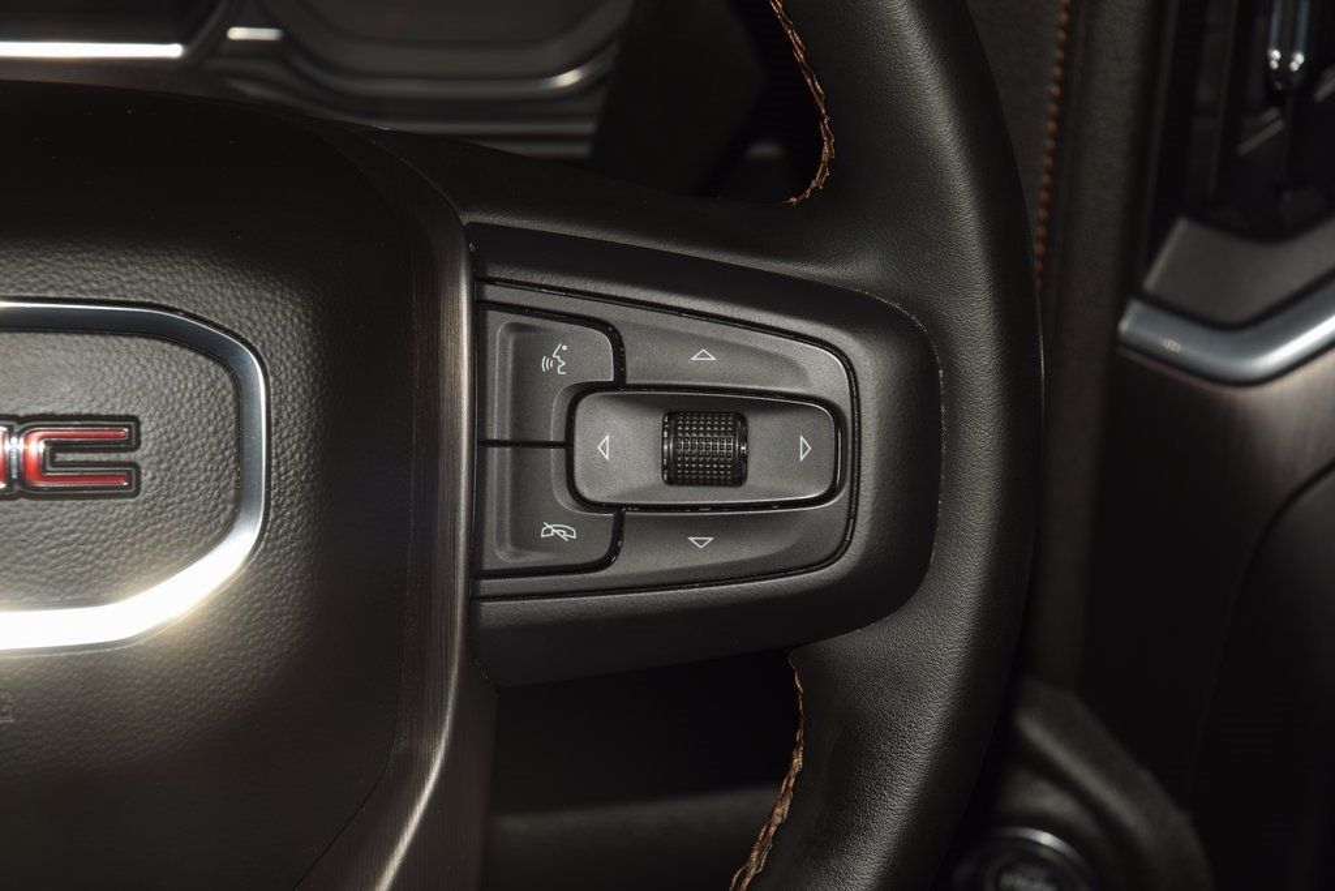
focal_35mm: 105
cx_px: 668
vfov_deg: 13.0
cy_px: 446
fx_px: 3894
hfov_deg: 19.5
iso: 100
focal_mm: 70
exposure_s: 1/125
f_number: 8
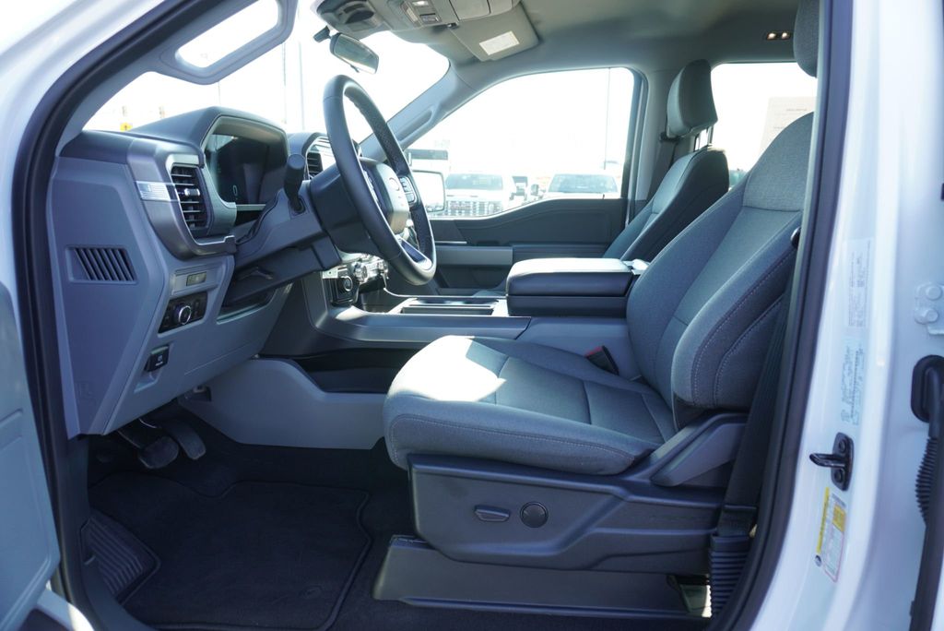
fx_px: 630
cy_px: 316
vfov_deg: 53.2
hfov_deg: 73.7
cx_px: 472
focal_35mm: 24
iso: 100
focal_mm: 16
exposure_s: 1/60
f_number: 4
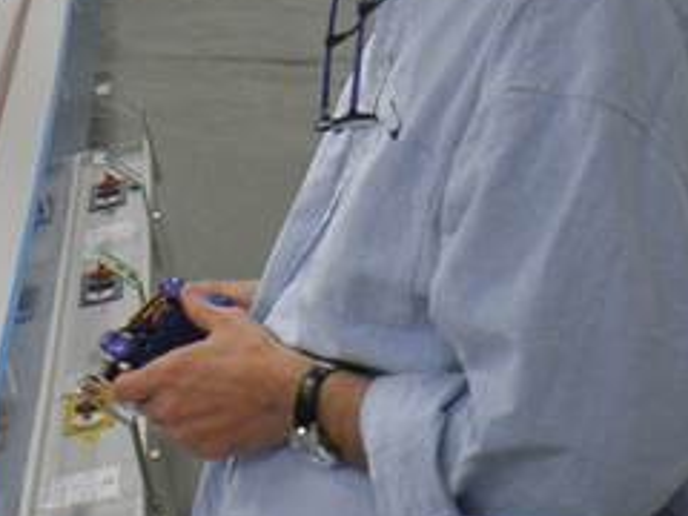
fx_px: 2882
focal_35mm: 145
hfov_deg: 13.4
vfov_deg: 10.1
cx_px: -37
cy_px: -89
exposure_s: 1/25
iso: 200
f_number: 3.5
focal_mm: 6.1
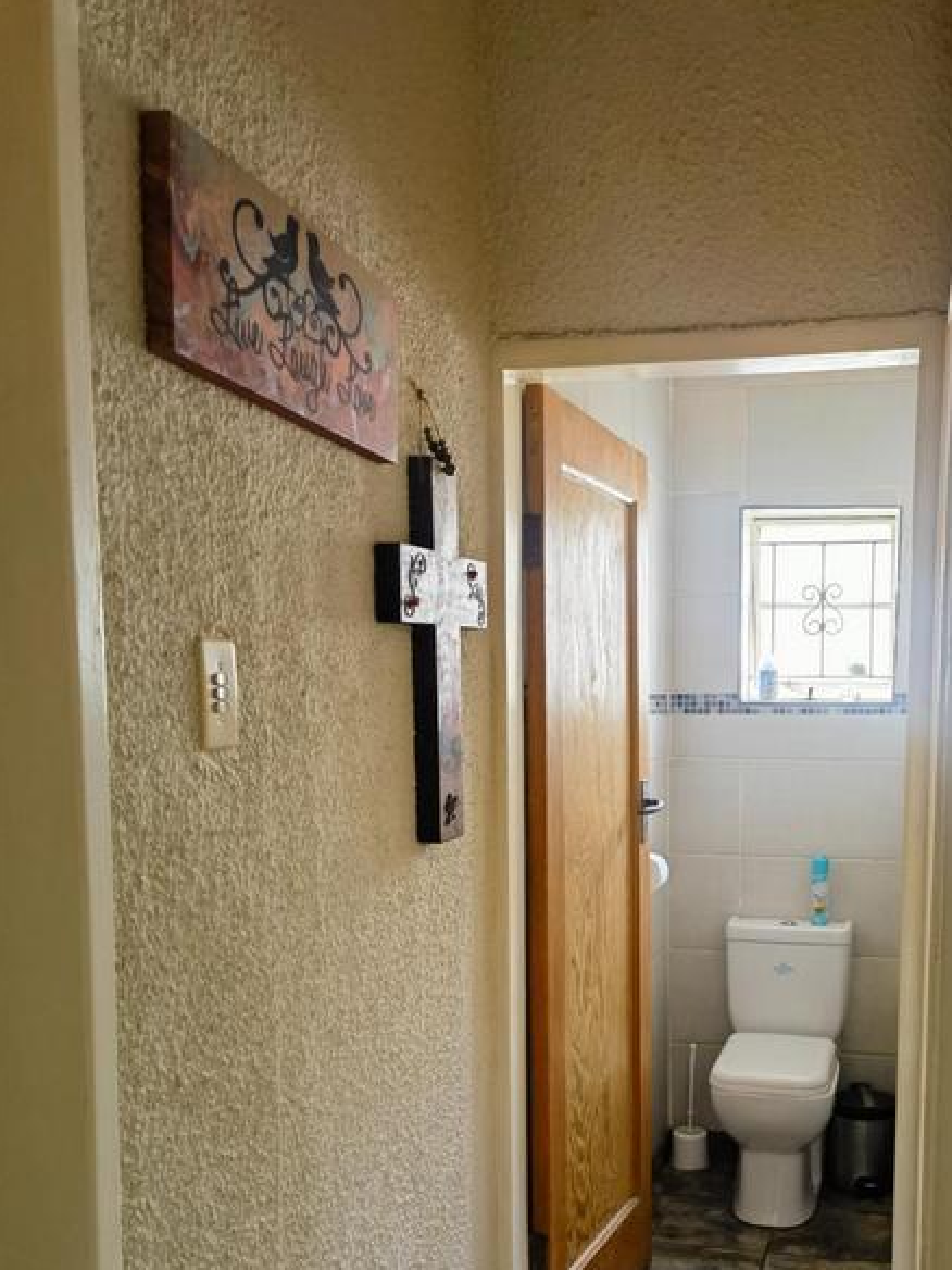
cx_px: 643
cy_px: 859
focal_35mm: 37
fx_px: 1357
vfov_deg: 49.2
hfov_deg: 38.2
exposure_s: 1/100
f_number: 1.9
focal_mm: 6.67
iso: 200
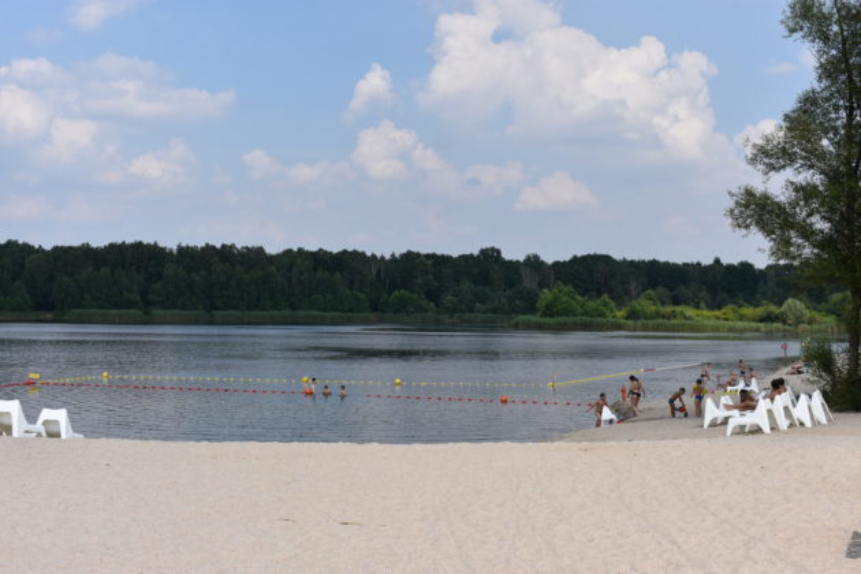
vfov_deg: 29.9
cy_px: 287
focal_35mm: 45
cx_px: 430
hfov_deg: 43.6
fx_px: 1076
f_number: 8
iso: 160
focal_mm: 30
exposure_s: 1/500
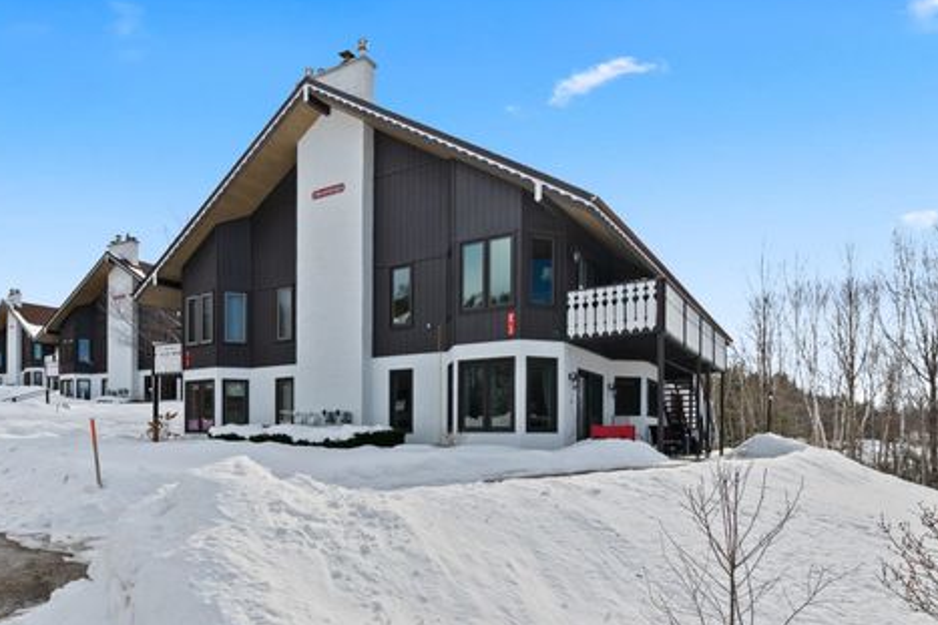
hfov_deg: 100.3
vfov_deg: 77.3
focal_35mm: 15
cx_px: 444
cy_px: 304
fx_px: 391
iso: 100
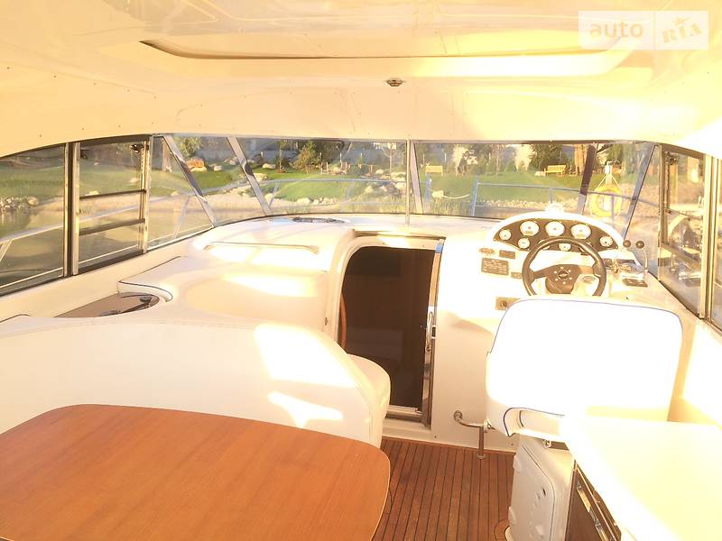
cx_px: 361
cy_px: 270
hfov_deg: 61.7
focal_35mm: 29
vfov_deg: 48.2
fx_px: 605
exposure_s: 1/232
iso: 32
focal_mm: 4.2
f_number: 2.2
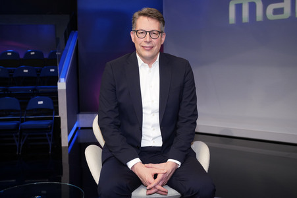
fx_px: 330
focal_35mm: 40
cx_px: 148
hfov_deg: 48.5
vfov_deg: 33.4
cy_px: 99
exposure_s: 1/160
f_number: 5
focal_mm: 40
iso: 2000
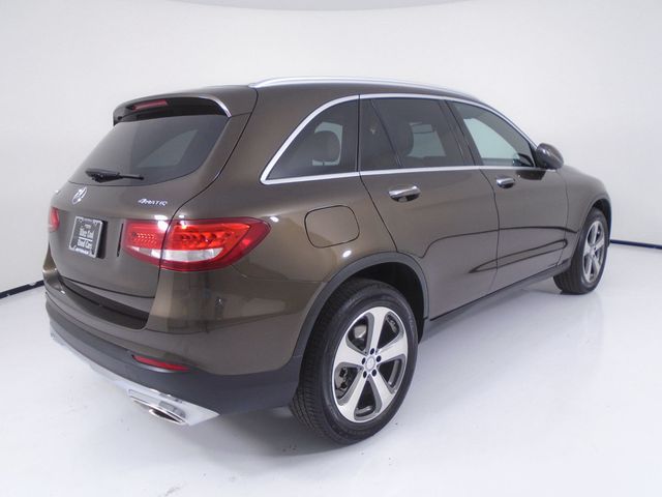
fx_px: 497
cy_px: 248
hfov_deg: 67.3
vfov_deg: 53.1
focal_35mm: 26
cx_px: 331
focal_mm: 4.6
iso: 100
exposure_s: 1/500
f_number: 3.2
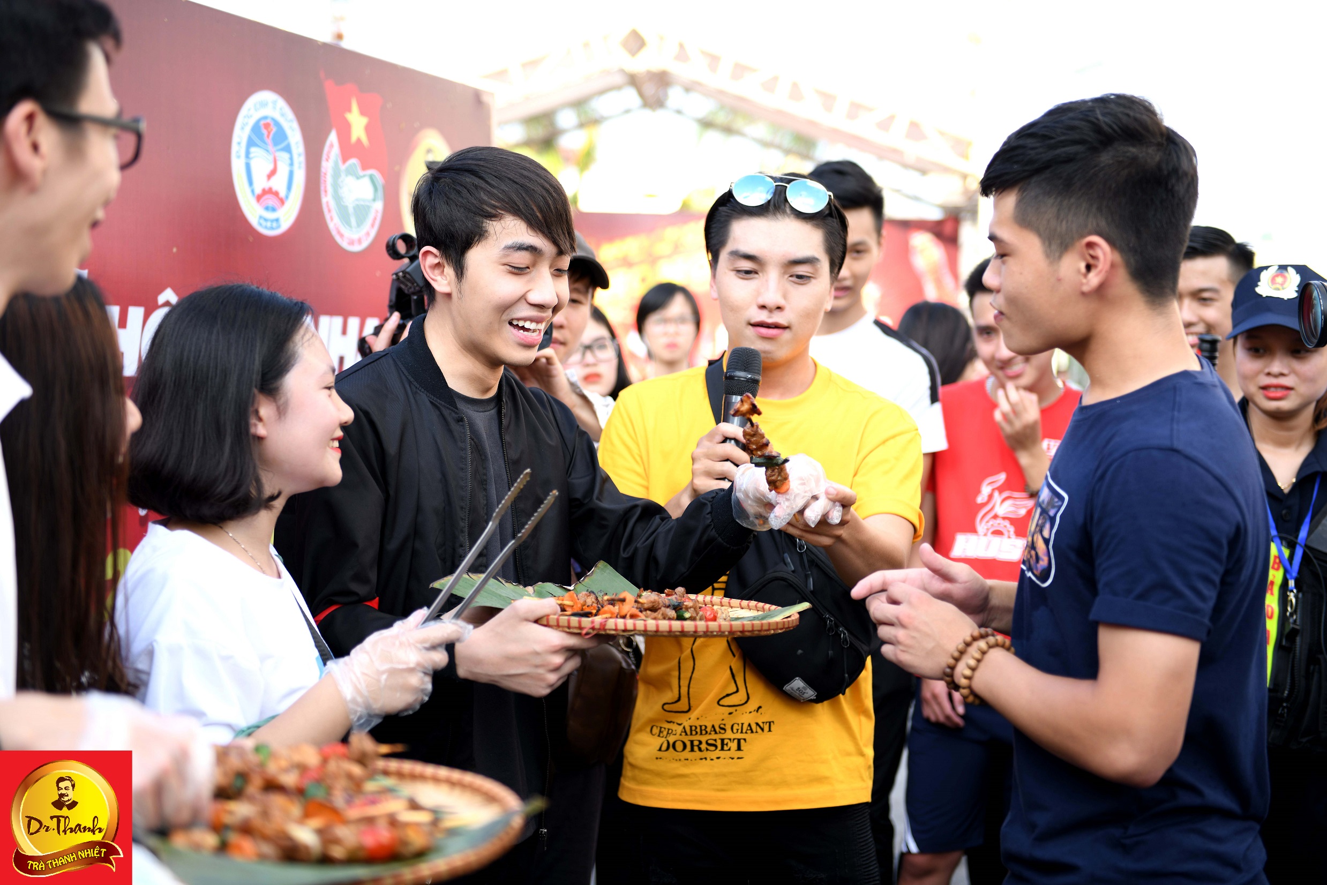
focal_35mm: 58
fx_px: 2138
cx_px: 664
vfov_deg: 23.4
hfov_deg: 34.5
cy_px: 442
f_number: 3.2
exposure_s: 1/200
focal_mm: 58
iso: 100
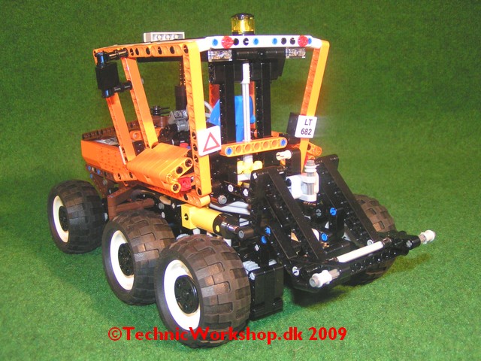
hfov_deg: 49.0
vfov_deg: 37.7
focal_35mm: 38
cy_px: 180
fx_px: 528
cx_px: 240
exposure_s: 1/40
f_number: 2.8
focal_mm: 5.8
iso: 200
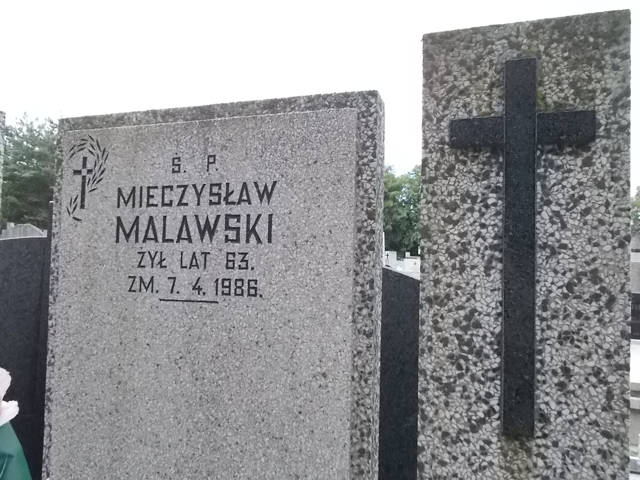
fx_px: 481
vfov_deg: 53.1
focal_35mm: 26
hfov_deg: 67.3
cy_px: 240
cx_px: 320
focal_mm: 4.6
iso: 400
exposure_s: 1/160
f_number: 8
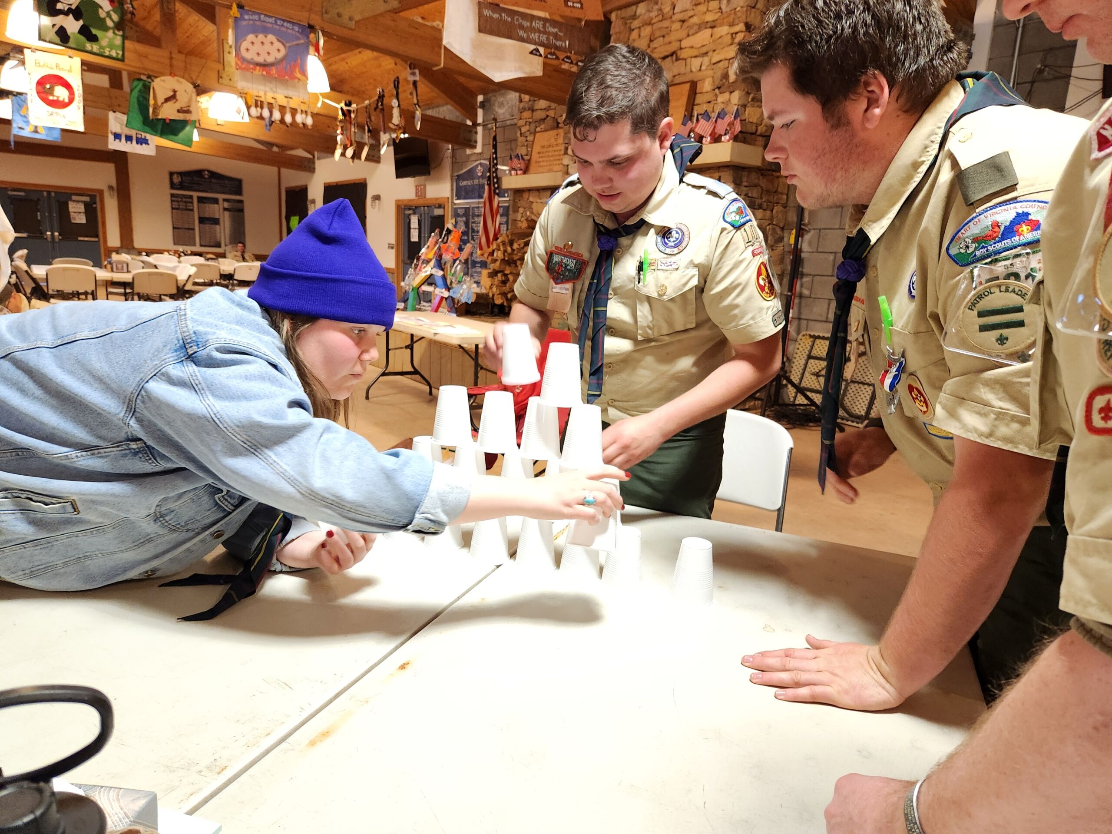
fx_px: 739
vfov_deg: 58.9
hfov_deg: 73.9
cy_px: 417
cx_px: 556
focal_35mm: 23
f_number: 1.8
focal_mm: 5.4
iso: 800
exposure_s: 1/120
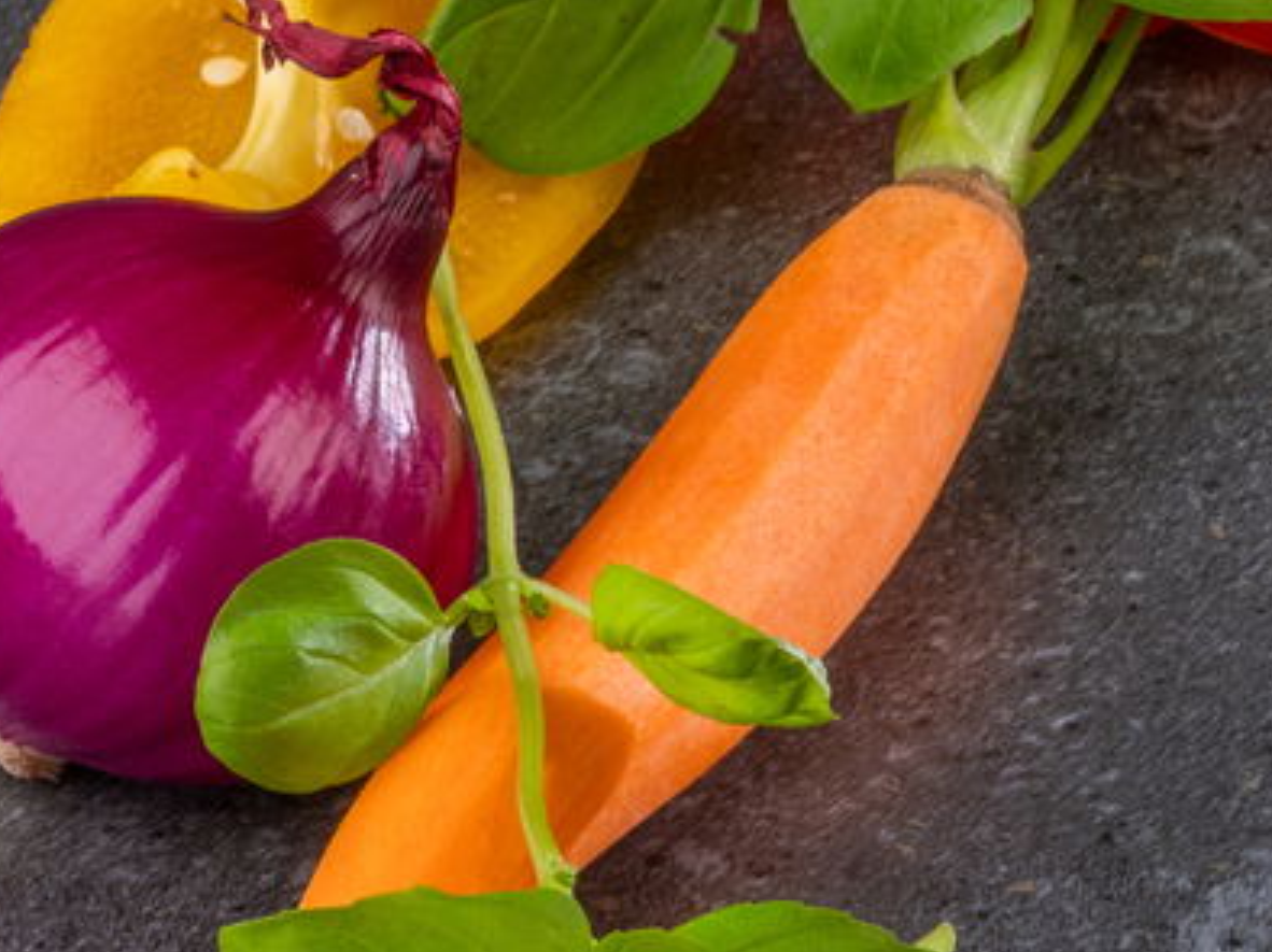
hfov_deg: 5.1
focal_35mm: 386
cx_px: 2121
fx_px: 14175
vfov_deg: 3.8
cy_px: 229
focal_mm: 120
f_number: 32
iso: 100
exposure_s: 1/60
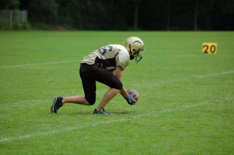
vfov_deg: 5.4
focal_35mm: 255
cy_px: 78
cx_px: 117
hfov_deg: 8.1
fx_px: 1654
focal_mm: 170
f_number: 4.8
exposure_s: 1/1000
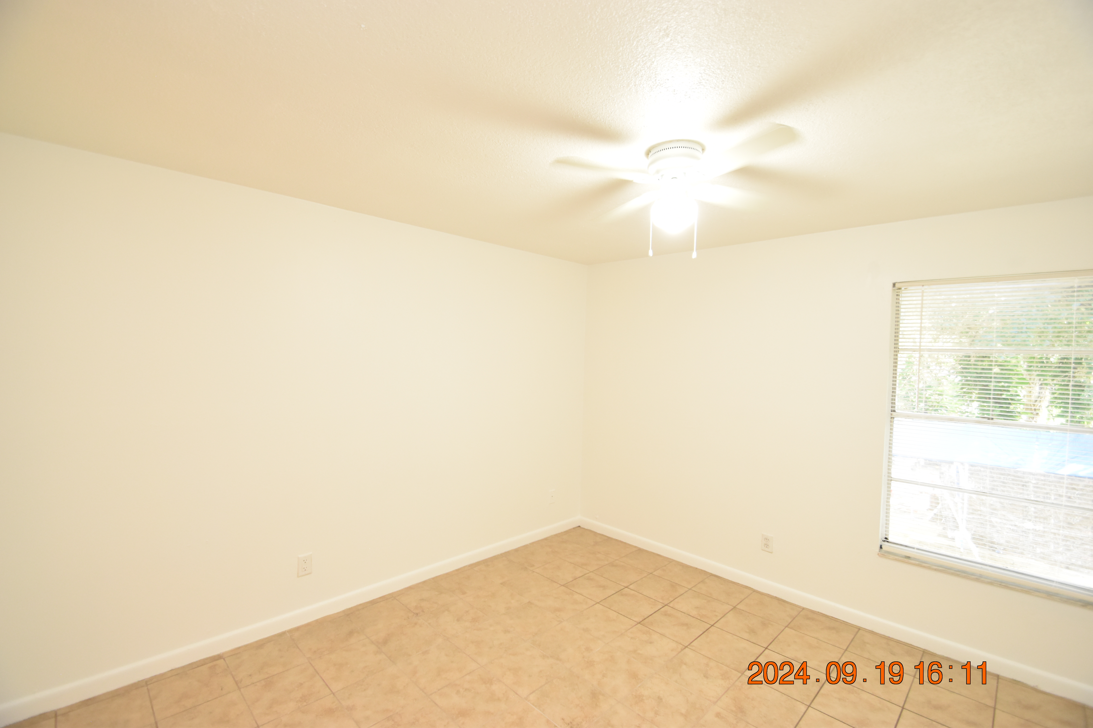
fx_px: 455
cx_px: 546
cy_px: 364
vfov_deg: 77.3
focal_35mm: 15
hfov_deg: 100.4
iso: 1400
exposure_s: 1/60
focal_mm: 10
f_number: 3.5
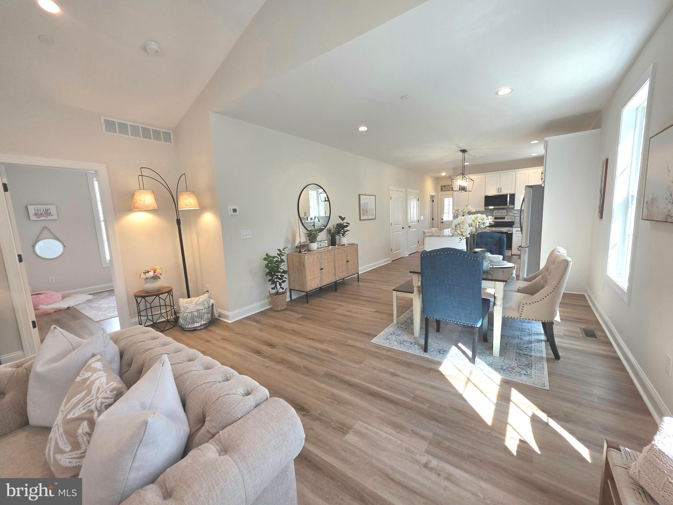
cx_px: 336
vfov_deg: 89.9
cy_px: 252
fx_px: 253
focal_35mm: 13
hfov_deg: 106.2
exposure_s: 1/120
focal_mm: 2.2
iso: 40
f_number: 1.9
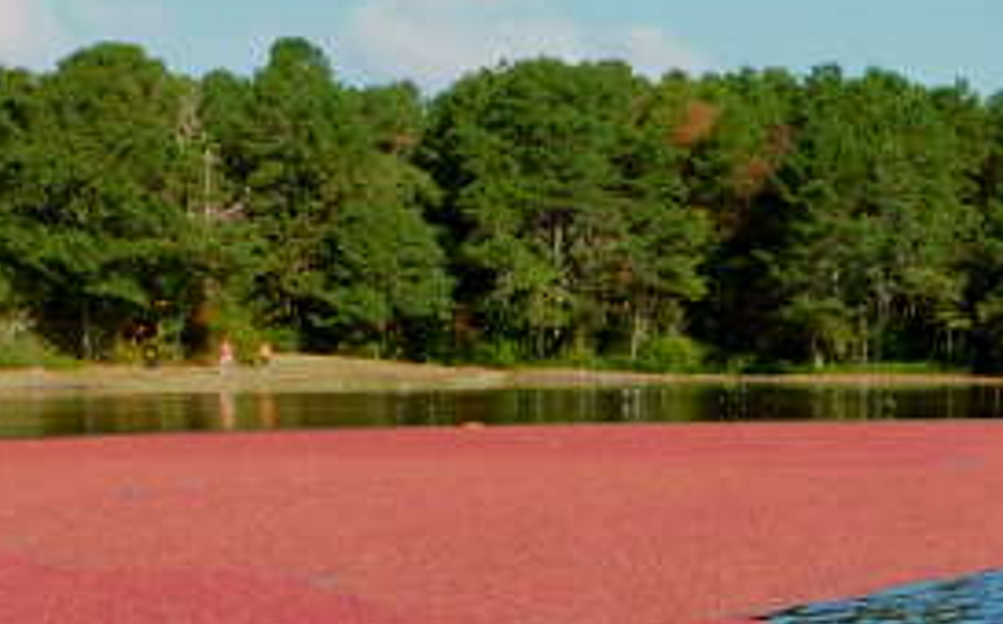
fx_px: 2485
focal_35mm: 91
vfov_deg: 14.0
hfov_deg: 22.2
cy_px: 668
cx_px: 944
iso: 125
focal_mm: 6.3
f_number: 3.5
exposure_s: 1/800
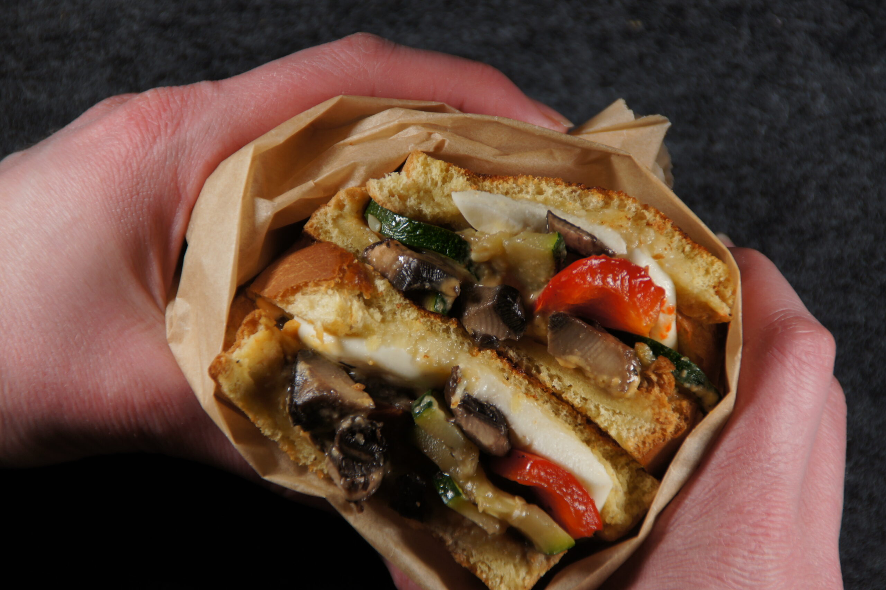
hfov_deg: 6.9
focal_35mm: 300
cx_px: 443
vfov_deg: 4.6
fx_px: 7379
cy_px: 295
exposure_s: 1/80
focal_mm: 200
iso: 100
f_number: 6.3
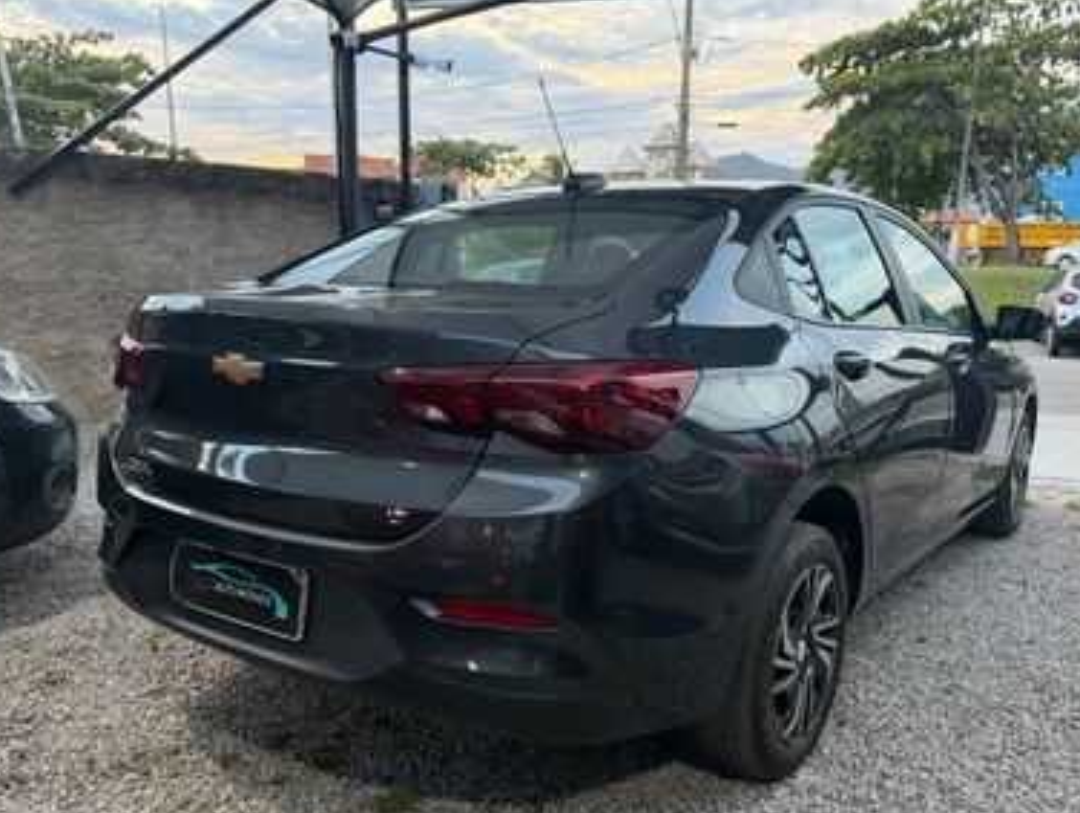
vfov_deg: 46.9
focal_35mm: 30
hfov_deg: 59.8
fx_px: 937
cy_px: 434
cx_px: 589
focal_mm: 6.76
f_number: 1.78
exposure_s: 1/120
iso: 250
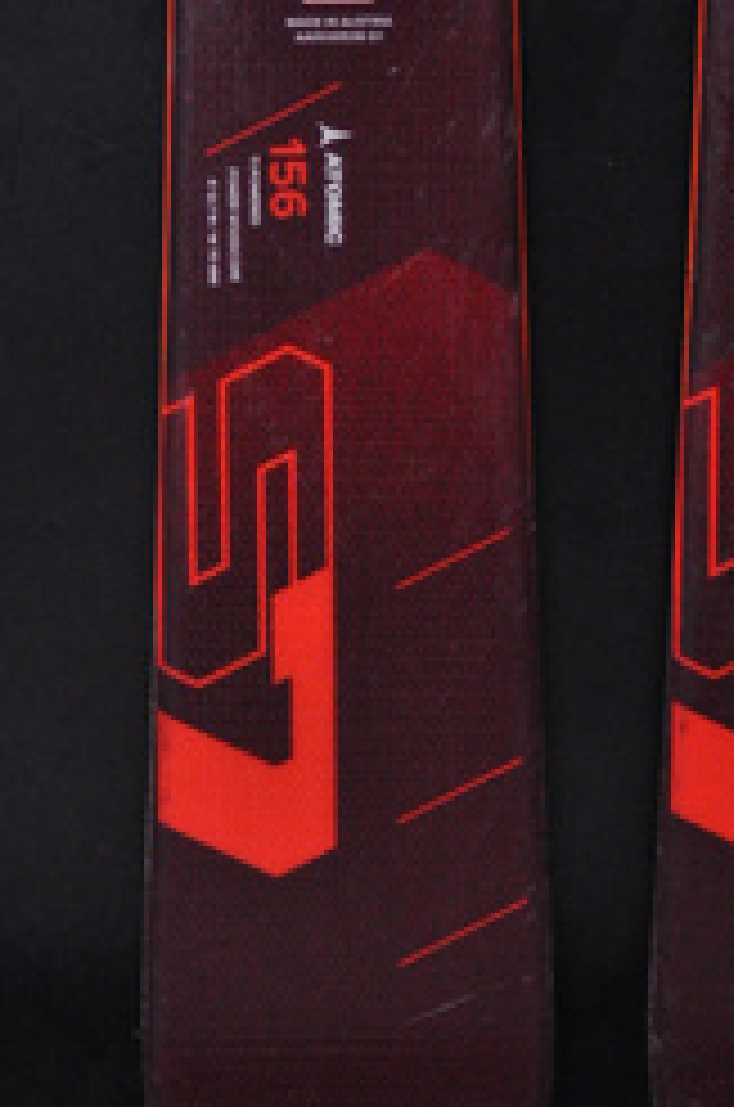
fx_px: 7586
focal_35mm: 247
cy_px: 148
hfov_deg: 5.5
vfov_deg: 8.3
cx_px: 597
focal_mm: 90
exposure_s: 1/125
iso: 3200
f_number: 9.5
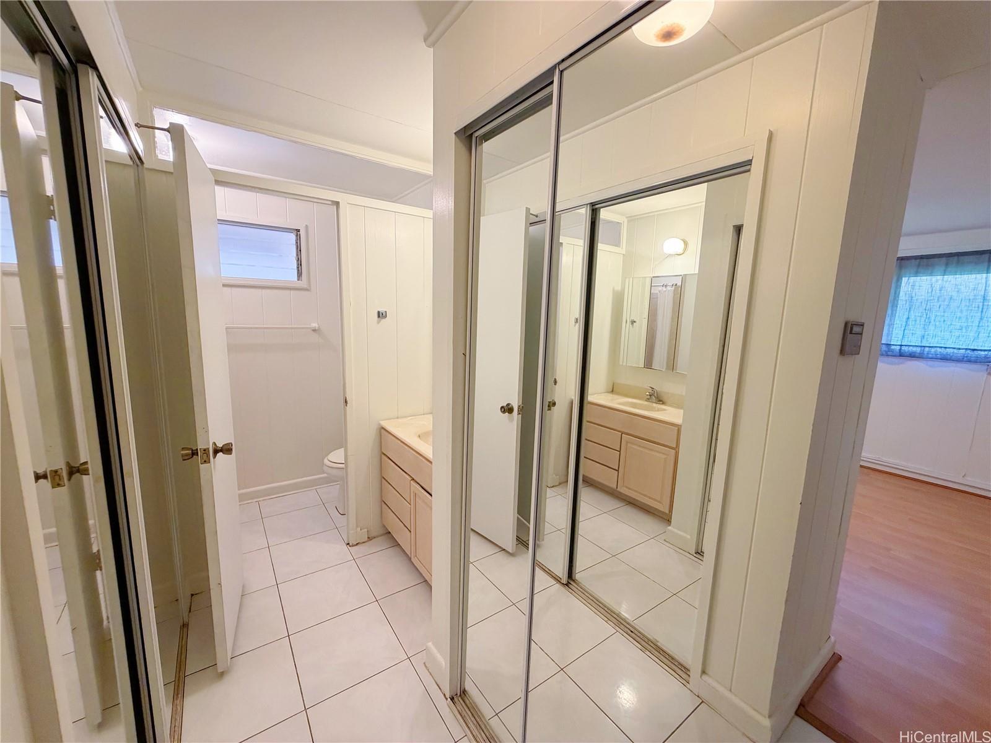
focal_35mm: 14
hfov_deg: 102.1
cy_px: 372
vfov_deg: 85.7
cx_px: 496
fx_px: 401
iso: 320
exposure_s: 1/120
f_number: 2.2
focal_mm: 2.22
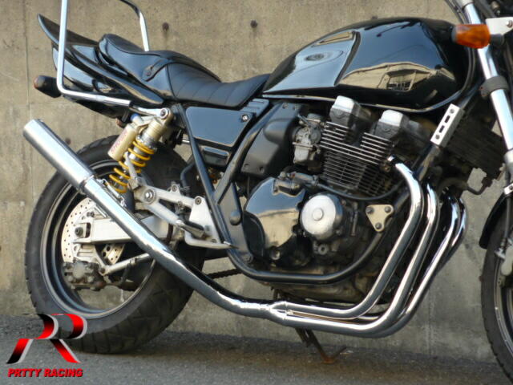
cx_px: 256
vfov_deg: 16.8
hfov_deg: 22.3
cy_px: 192
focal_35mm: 88
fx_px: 1304
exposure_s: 1/100
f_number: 3.4
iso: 100
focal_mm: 9.1
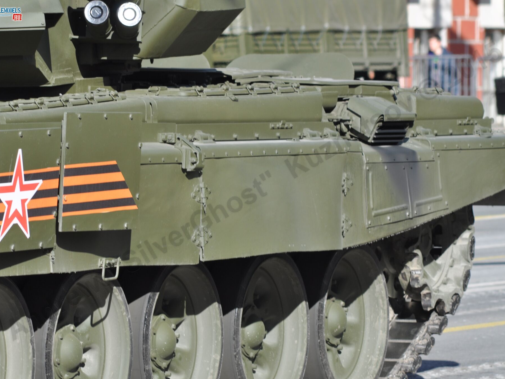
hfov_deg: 5.8
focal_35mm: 343
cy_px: 190
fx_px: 5005
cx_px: 256
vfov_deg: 4.3
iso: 200
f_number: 8
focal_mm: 210
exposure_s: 1/320
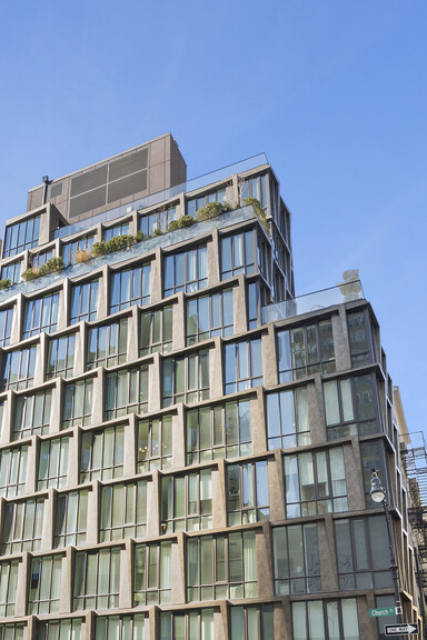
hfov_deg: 39.8
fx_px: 587
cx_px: 174
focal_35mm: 33
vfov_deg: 53.5
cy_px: 511
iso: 800
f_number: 10
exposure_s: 1/80
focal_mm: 19
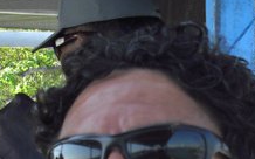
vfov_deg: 8.7
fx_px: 1028
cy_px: 195
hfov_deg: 14.1
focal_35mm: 148
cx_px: 150
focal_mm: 6.2
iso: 100
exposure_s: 1/400
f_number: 2.8
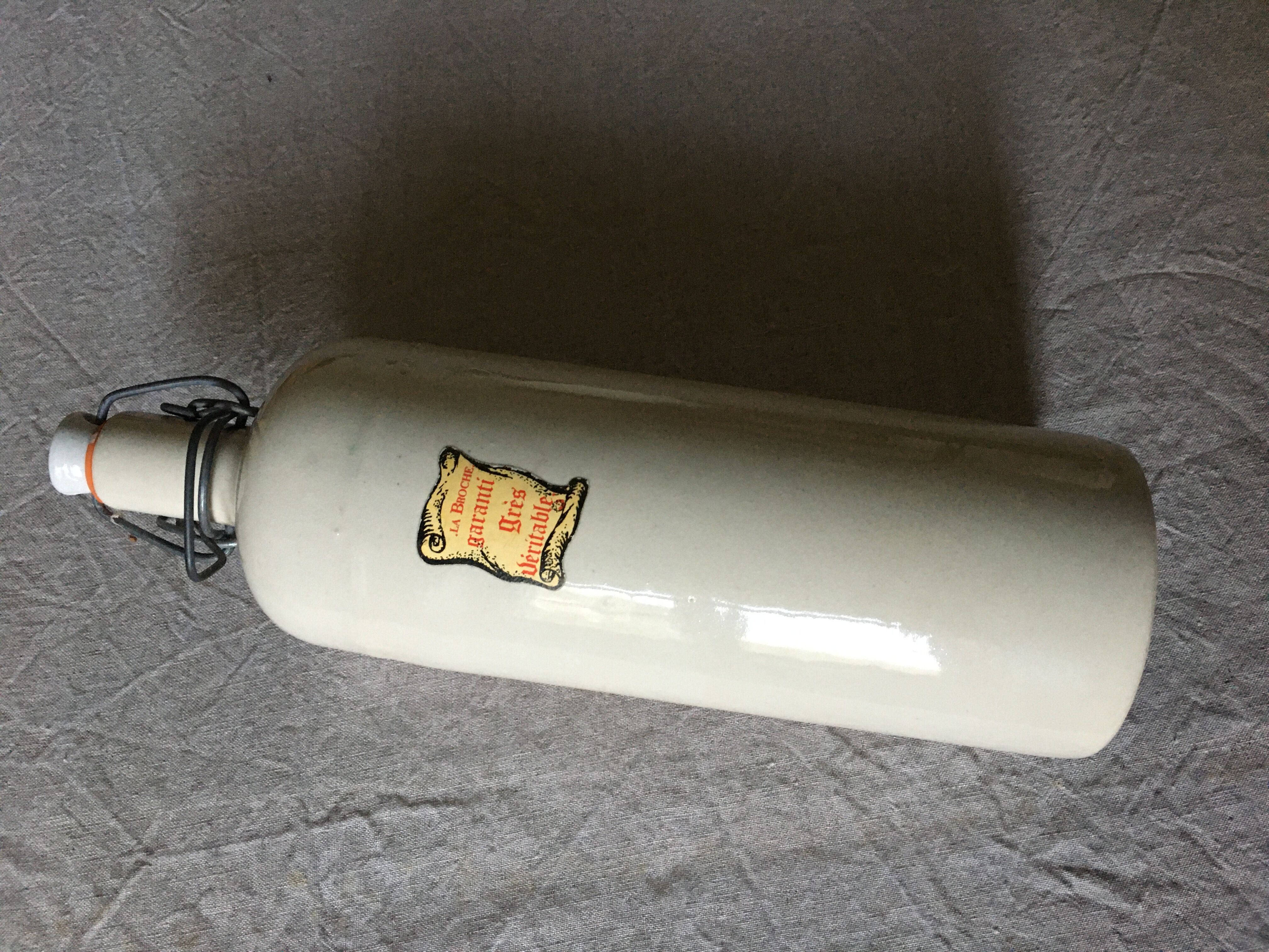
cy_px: 476
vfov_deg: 48.2
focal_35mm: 29
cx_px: 634
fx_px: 1063
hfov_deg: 61.7
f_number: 2.2
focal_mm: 4.15
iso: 200
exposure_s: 1/17
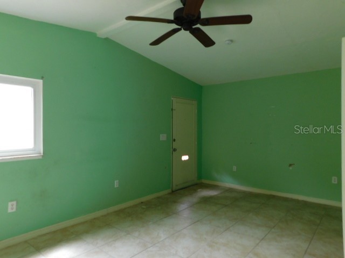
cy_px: 129
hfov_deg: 73.9
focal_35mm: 23
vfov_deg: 58.9
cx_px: 172
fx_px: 229
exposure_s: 1/30
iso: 140
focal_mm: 4
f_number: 3
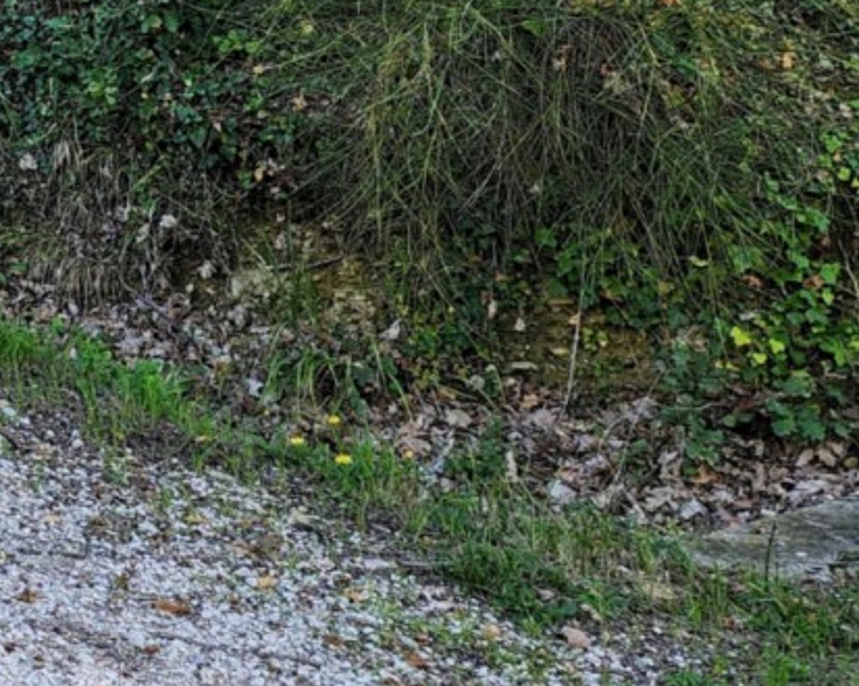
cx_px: -697
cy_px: -241
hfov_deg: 17.6
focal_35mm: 87
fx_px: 2211
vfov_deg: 16.5
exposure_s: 1/180
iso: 40
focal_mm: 6.4
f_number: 1.8
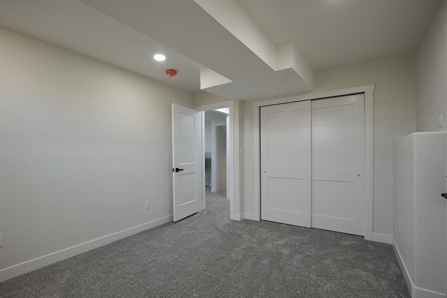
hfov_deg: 93.2
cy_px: 158
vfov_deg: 70.4
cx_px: 213
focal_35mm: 17
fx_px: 211
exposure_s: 1/160
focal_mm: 11
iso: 800
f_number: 4
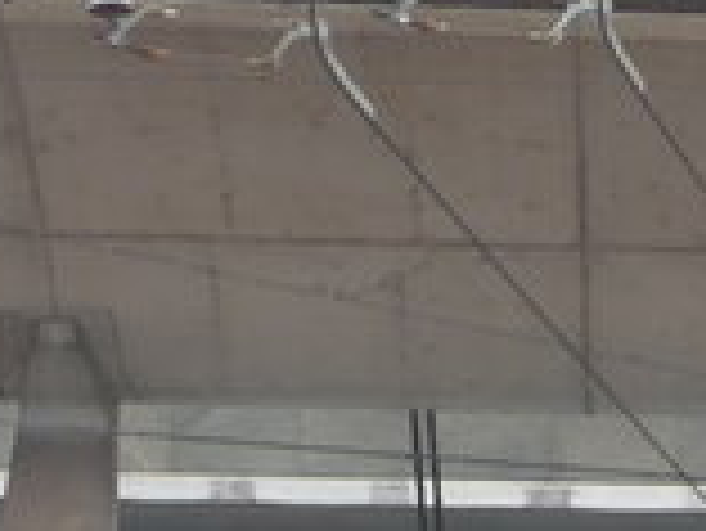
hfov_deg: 6.1
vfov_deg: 4.6
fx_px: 6389
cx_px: 1623
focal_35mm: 313
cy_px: 1534
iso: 80
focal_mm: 8.4
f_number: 2.8
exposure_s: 1/125
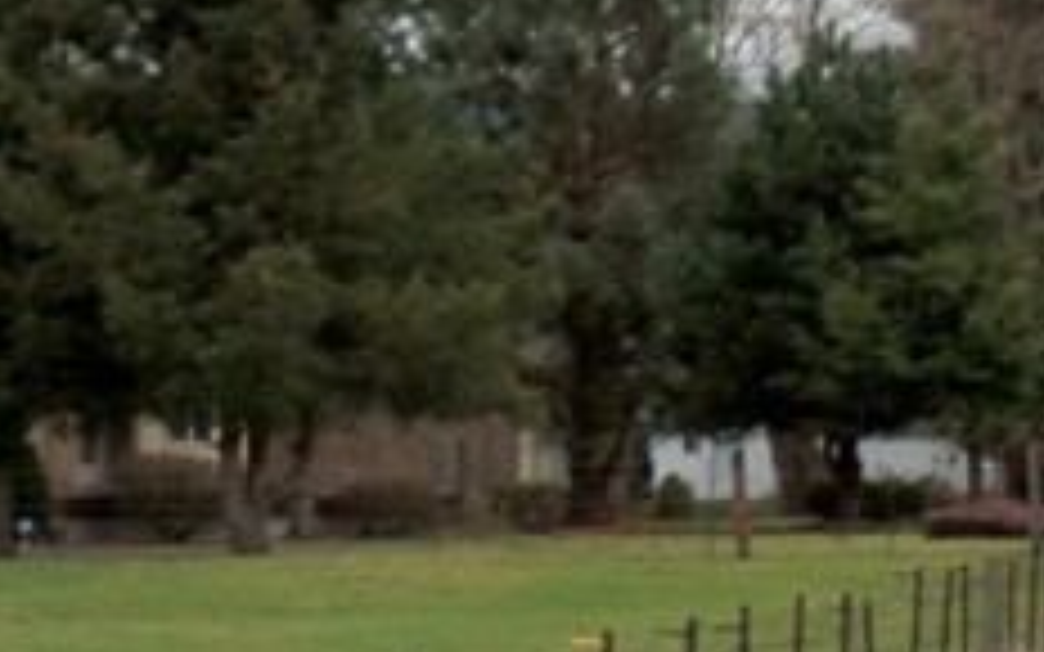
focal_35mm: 243
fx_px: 6914
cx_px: -1228
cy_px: 247
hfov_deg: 8.1
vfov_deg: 5.4
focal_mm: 9.2
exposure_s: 1/250
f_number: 3.4
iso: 80
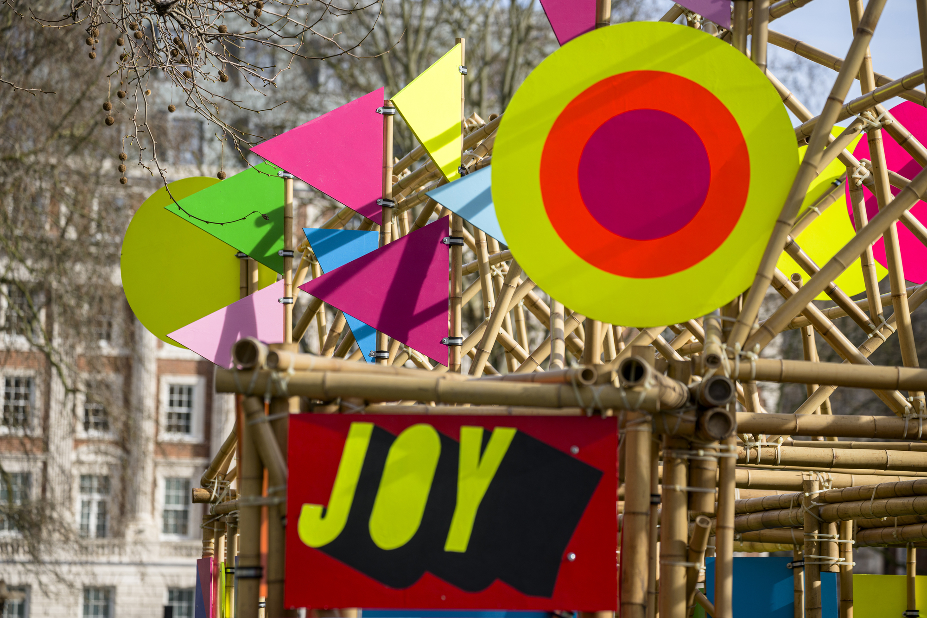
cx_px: 464
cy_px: 309
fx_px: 4378
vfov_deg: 8.1
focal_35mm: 170
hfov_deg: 12.1
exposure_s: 1/400
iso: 100
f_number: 5.6
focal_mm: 170
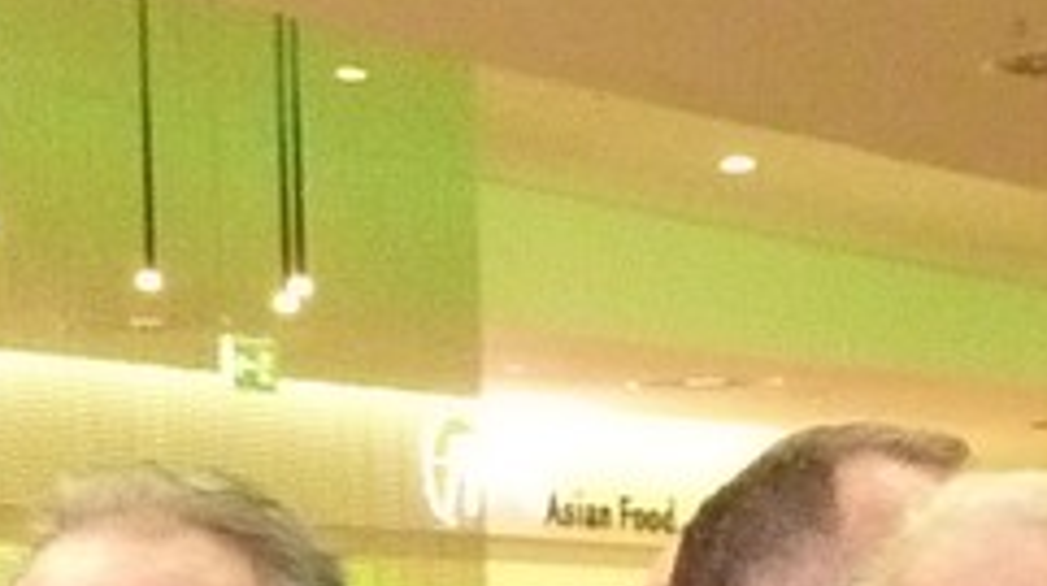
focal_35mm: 210
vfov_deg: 5.6
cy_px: 1215
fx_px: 5824
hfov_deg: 10.2
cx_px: 226
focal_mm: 5.3
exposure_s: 1/30
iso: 640
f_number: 3.5
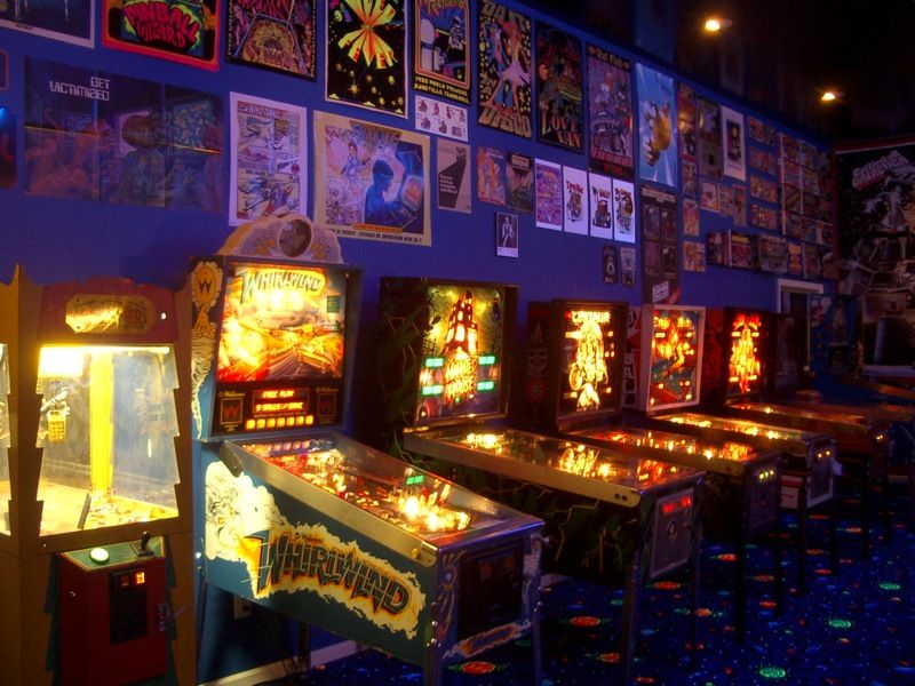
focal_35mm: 35
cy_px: 343
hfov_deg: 52.6
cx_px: 458
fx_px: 925
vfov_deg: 40.7
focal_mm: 5.8
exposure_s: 1/1.25
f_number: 2.6
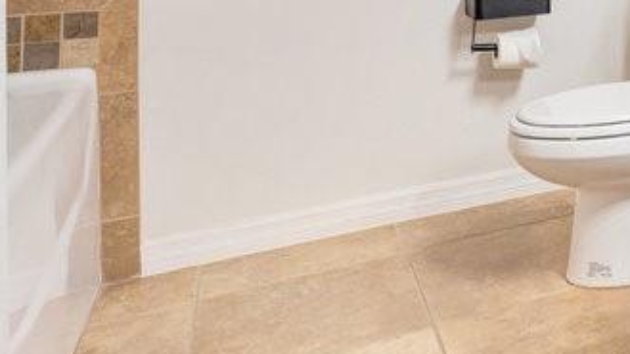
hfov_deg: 28.3
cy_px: -127
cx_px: 925
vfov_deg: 21.0
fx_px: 852
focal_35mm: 51
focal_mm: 16
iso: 800
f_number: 7.1
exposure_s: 1/25
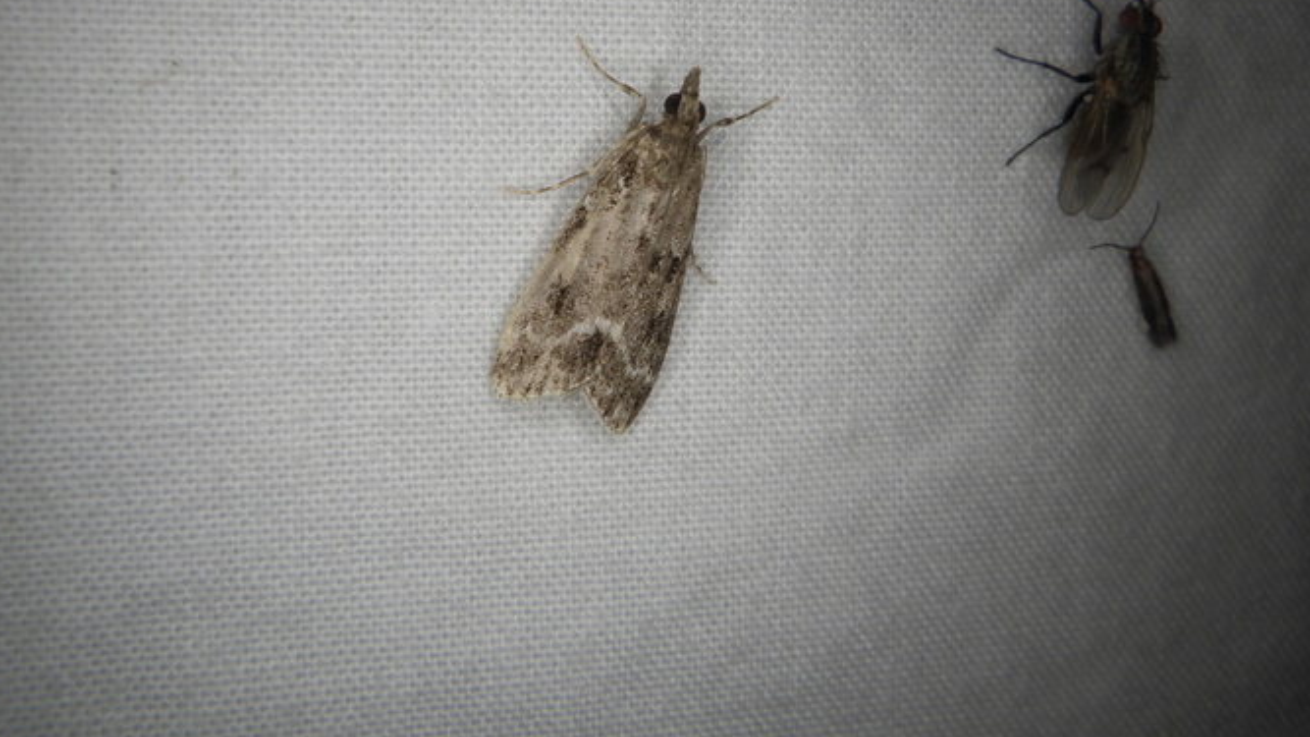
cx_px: 599
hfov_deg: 46.4
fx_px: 1528
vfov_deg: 27.0
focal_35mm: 44
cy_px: 255
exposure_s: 1/1000
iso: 125
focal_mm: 6.1
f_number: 4.6
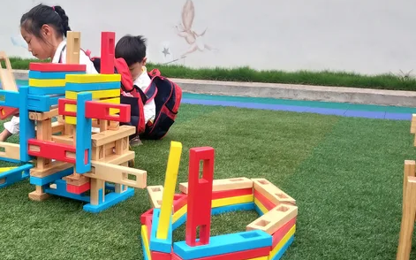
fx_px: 612
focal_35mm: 54
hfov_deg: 36.7
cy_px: 136
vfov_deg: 24.0
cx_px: 106
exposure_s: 1/475
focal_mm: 3.95
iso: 50
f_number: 1.8
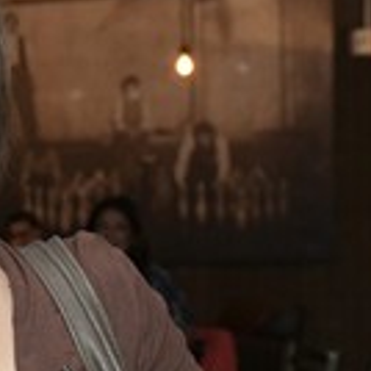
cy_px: 309
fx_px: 1840
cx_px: -194
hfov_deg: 11.1
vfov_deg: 11.5
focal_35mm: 152
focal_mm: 29
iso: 2000
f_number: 4
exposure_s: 1/100
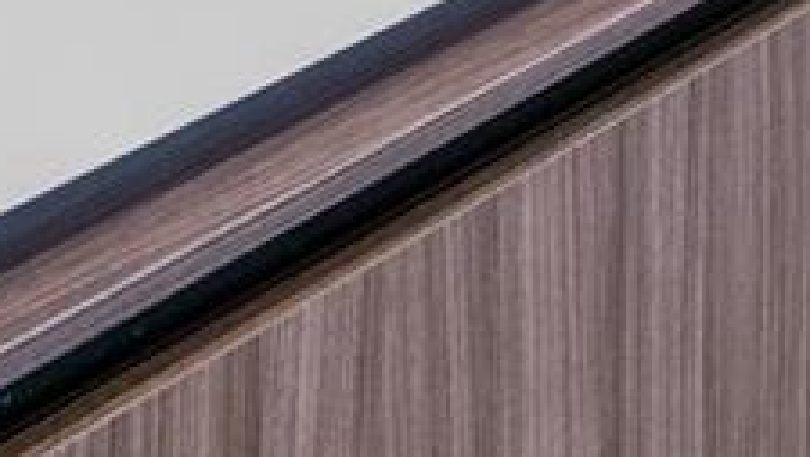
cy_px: -1033
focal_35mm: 119
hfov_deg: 14.3
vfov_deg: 8.2
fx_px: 2558
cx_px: 1735
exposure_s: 1/4
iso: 400
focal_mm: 16
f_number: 8
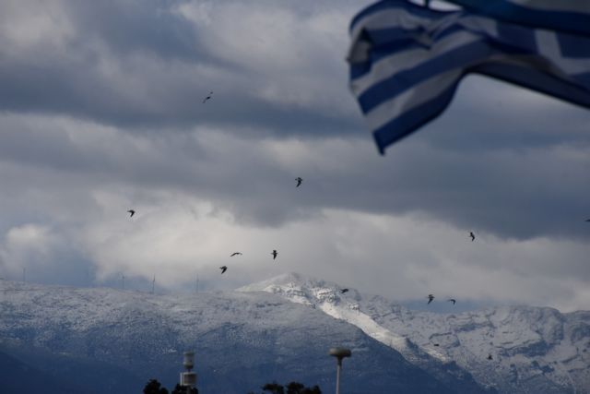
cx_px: 295
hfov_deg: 10.5
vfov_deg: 7.0
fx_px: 3196
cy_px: 197
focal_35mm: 195
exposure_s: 1/8000
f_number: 10
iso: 1250
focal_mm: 130
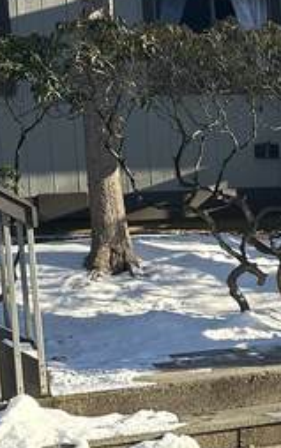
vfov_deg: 21.6
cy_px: 256
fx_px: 1175
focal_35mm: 96
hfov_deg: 12.5
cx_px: 497
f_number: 1.78
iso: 80
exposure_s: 1/1119
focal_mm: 6.86
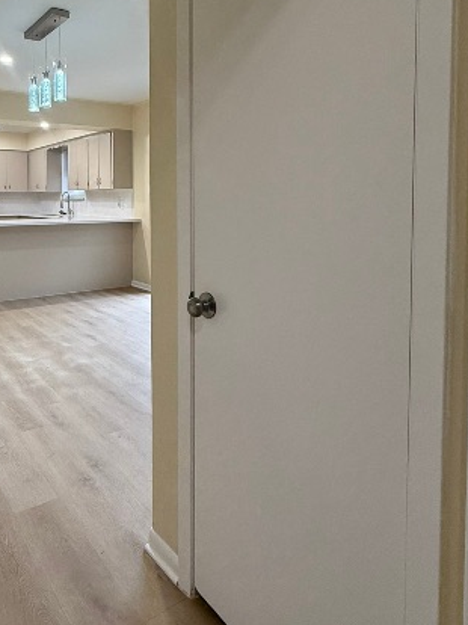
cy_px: 219
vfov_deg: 65.9
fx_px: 469
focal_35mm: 26
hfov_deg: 51.2
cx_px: 128
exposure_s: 1/120
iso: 250
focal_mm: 2.22
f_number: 2.2
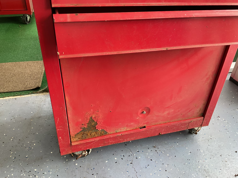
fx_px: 199
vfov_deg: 48.2
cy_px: 89
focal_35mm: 29
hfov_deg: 61.7
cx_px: 119
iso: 64
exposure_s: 1/60
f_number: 1.8
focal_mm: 3
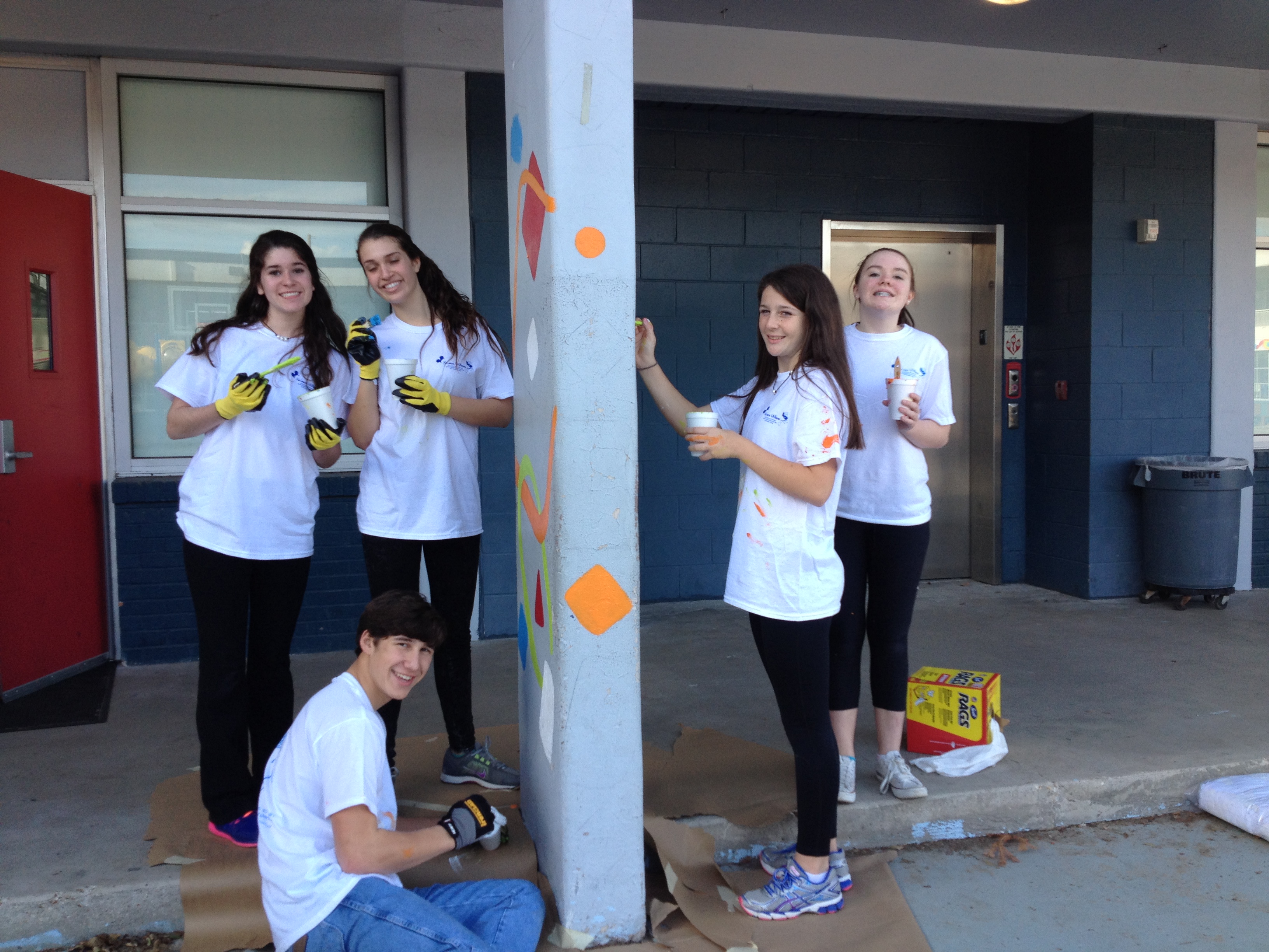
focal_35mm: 35
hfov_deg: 52.6
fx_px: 1283
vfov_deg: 40.7
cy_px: 476
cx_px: 634
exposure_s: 1/204
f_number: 2.4
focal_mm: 4.28
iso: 50
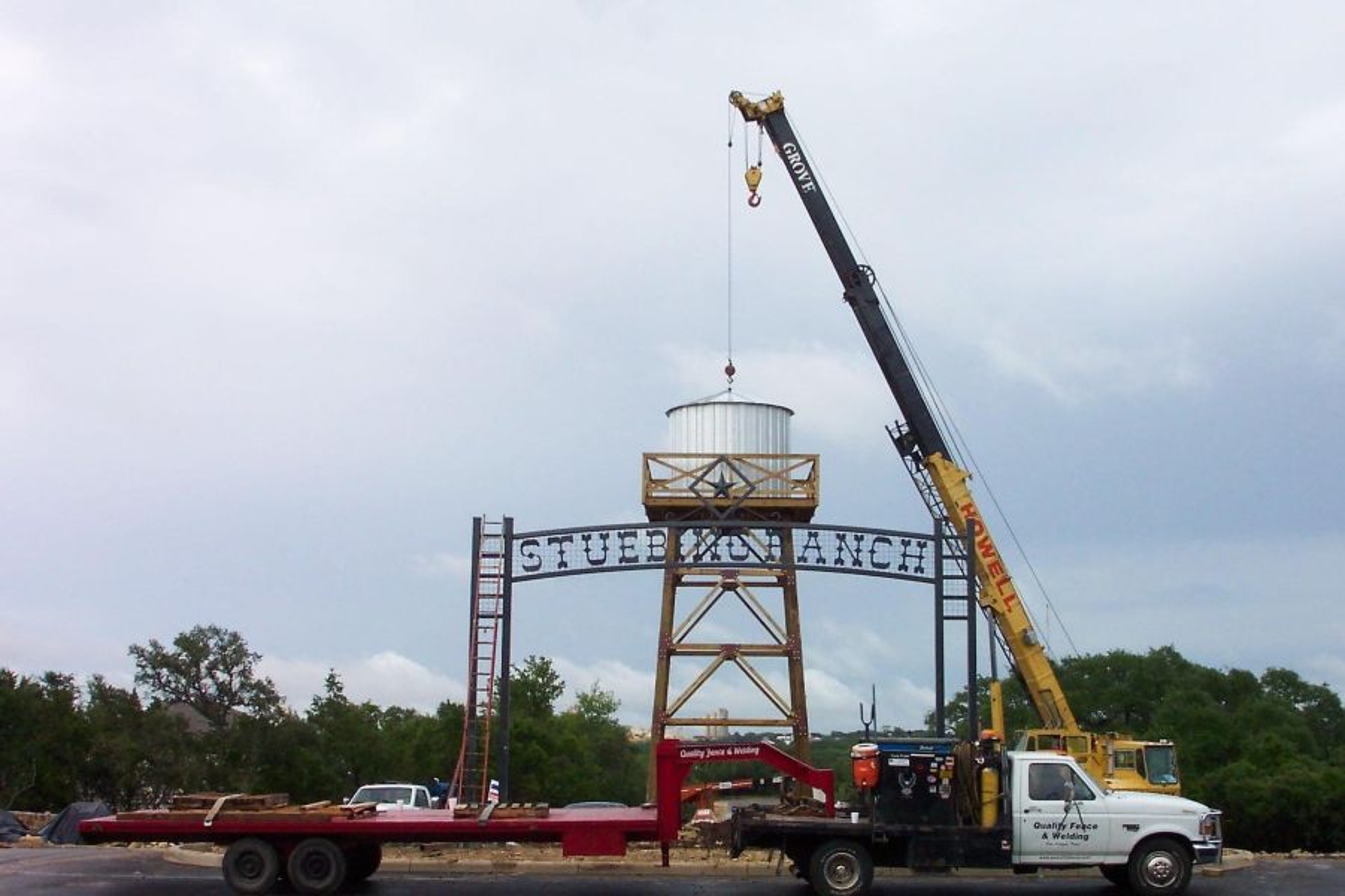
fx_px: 1307
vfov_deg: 37.8
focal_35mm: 35
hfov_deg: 54.5
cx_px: 672
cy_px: 448
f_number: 9.5
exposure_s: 1/180
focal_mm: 7.5
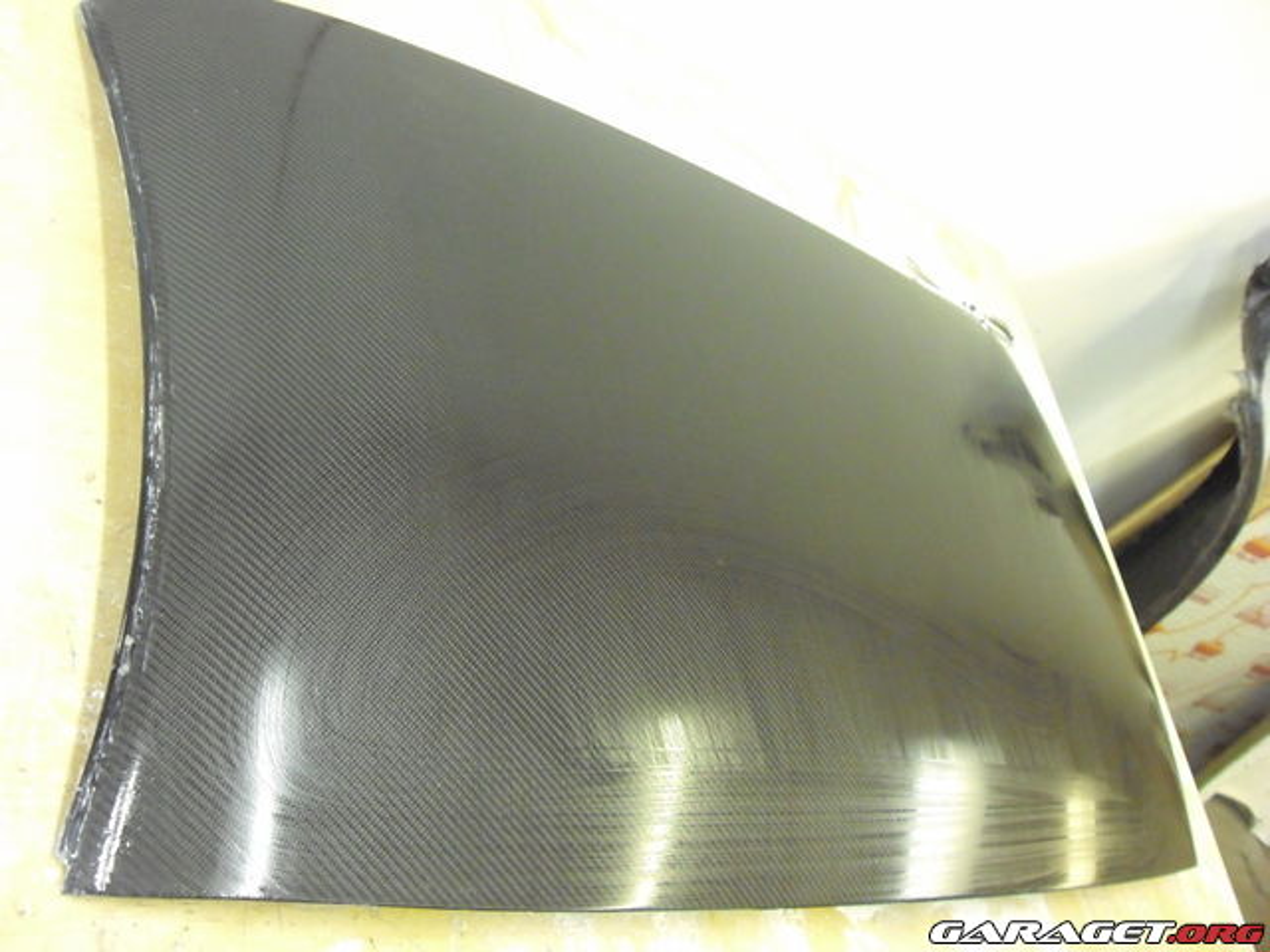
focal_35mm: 37
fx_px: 1357
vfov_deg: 38.7
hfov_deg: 50.1
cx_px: 635
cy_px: 476
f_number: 2.7
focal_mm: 6.2
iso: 800
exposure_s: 1/50
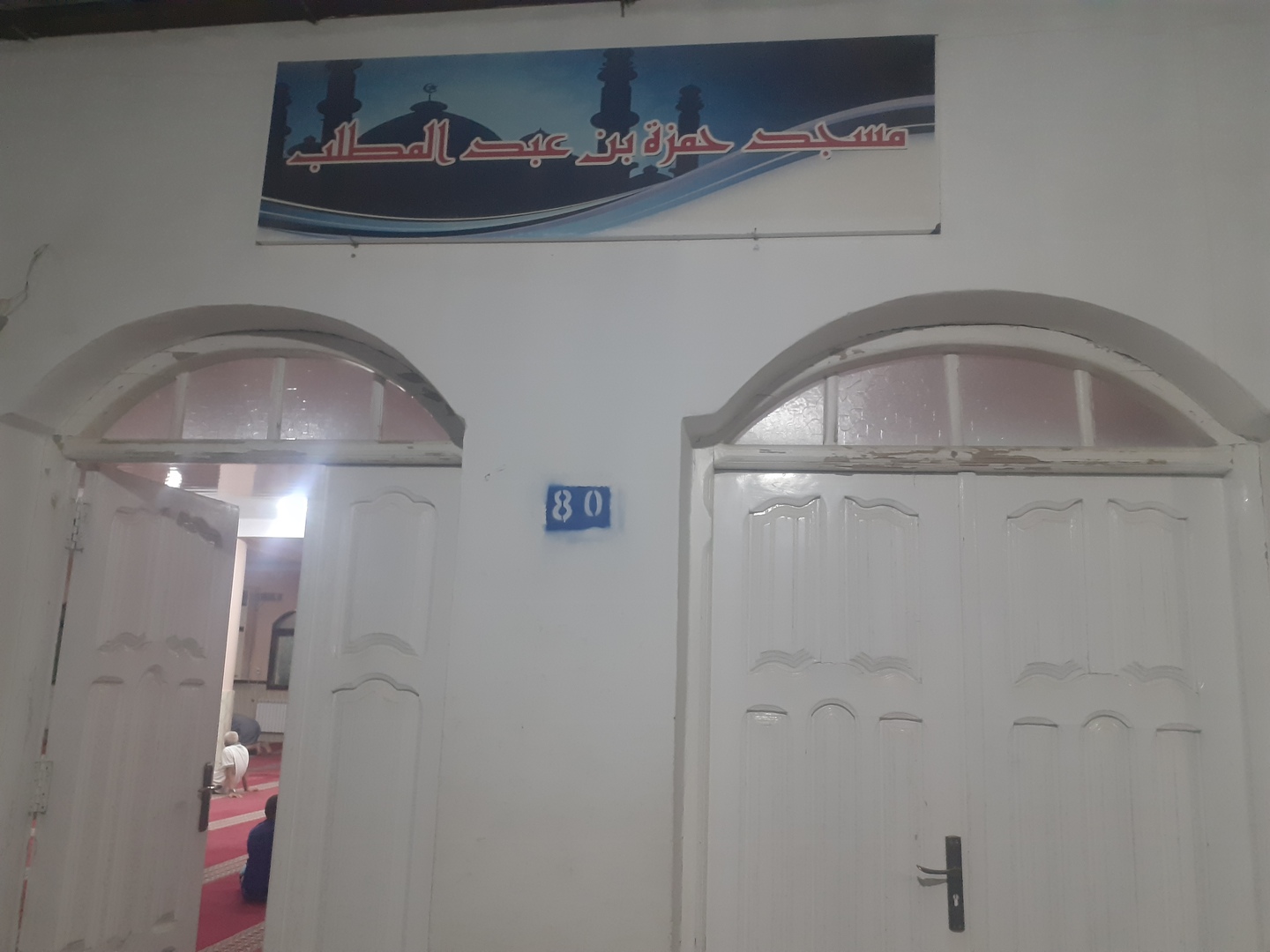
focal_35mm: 27
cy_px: 476
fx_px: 991
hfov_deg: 65.3
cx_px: 635
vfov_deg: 51.4
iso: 250
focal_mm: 3.58
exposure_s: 1/25
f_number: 1.9
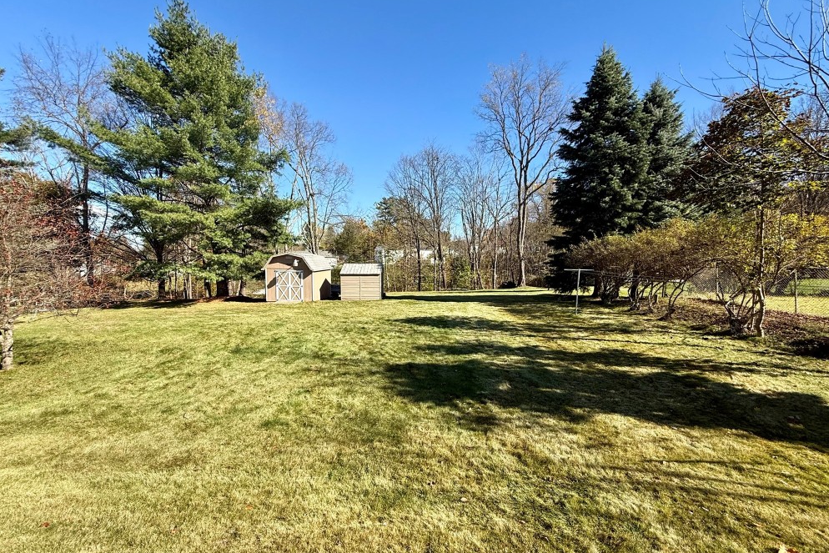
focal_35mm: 15
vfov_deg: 77.3
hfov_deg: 100.4
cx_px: 414
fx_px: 345
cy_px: 289
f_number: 2.2
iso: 50
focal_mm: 2.22
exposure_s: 1/928
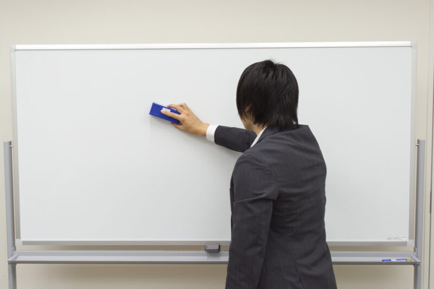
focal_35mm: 48
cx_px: 217
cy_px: 144
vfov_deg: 28.1
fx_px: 579
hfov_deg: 41.1
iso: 400
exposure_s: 1/100
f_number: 5
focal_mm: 32
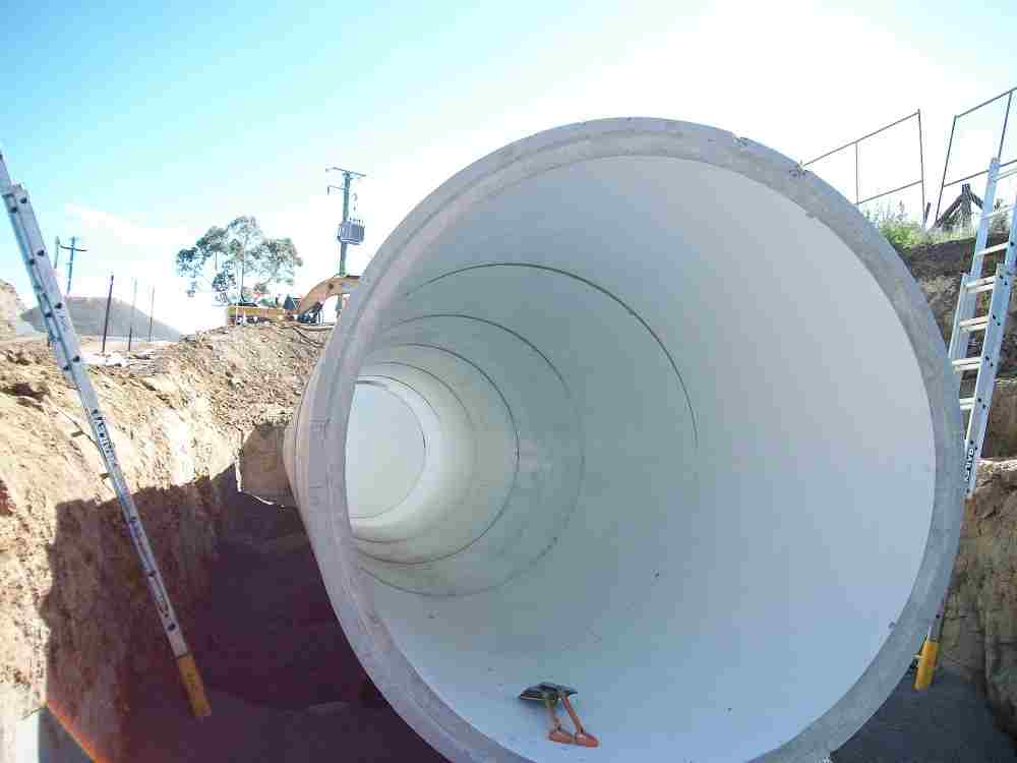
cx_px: 508
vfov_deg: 44.2
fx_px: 940
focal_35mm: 32
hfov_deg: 56.8
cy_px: 382
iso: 80
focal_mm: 5.7
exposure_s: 1/500
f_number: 2.9
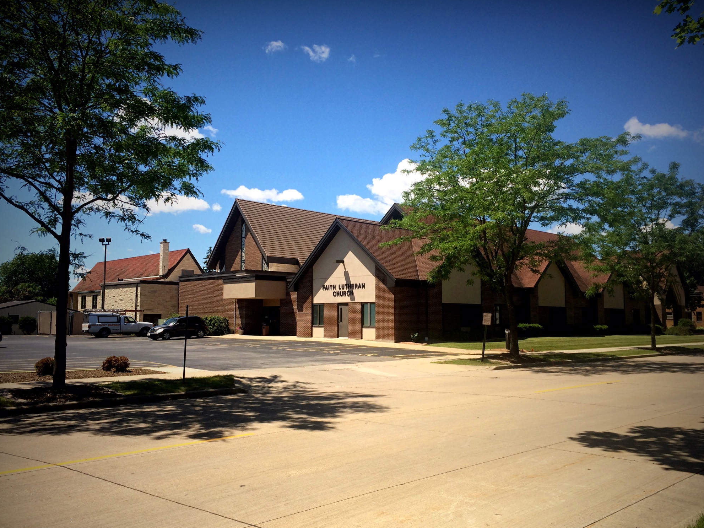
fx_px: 630
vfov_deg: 45.4
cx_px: 354
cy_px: 269
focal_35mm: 31
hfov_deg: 58.4
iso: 32
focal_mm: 4.12
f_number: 2.2
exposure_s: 1/1580
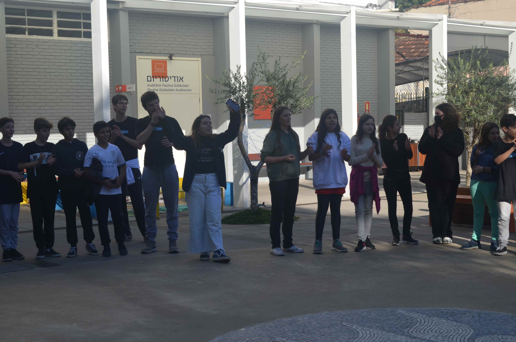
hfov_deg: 33.5
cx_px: 258
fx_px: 858
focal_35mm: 60
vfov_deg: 22.5
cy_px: 171
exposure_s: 1/250
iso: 140
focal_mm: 40
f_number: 8
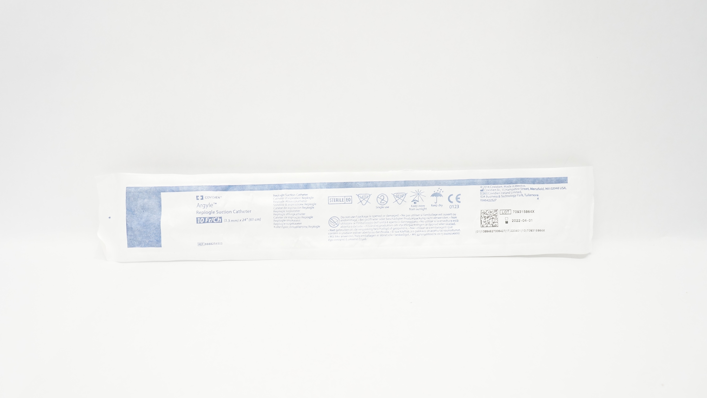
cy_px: 220
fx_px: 544
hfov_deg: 66.1
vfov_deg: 40.1
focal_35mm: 29
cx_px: 349
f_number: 5.6
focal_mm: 18
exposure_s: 1/80
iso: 800
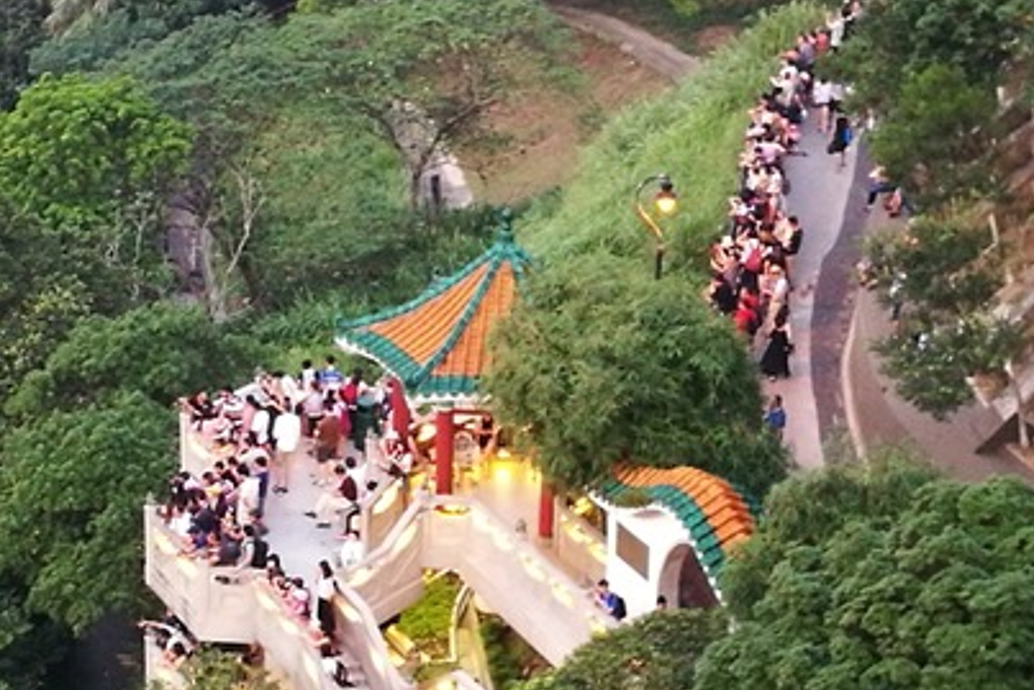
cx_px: 428
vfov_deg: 10.6
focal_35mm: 130
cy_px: 357
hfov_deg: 15.8
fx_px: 3735
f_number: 2.2
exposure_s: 1/24
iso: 500
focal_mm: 4.5
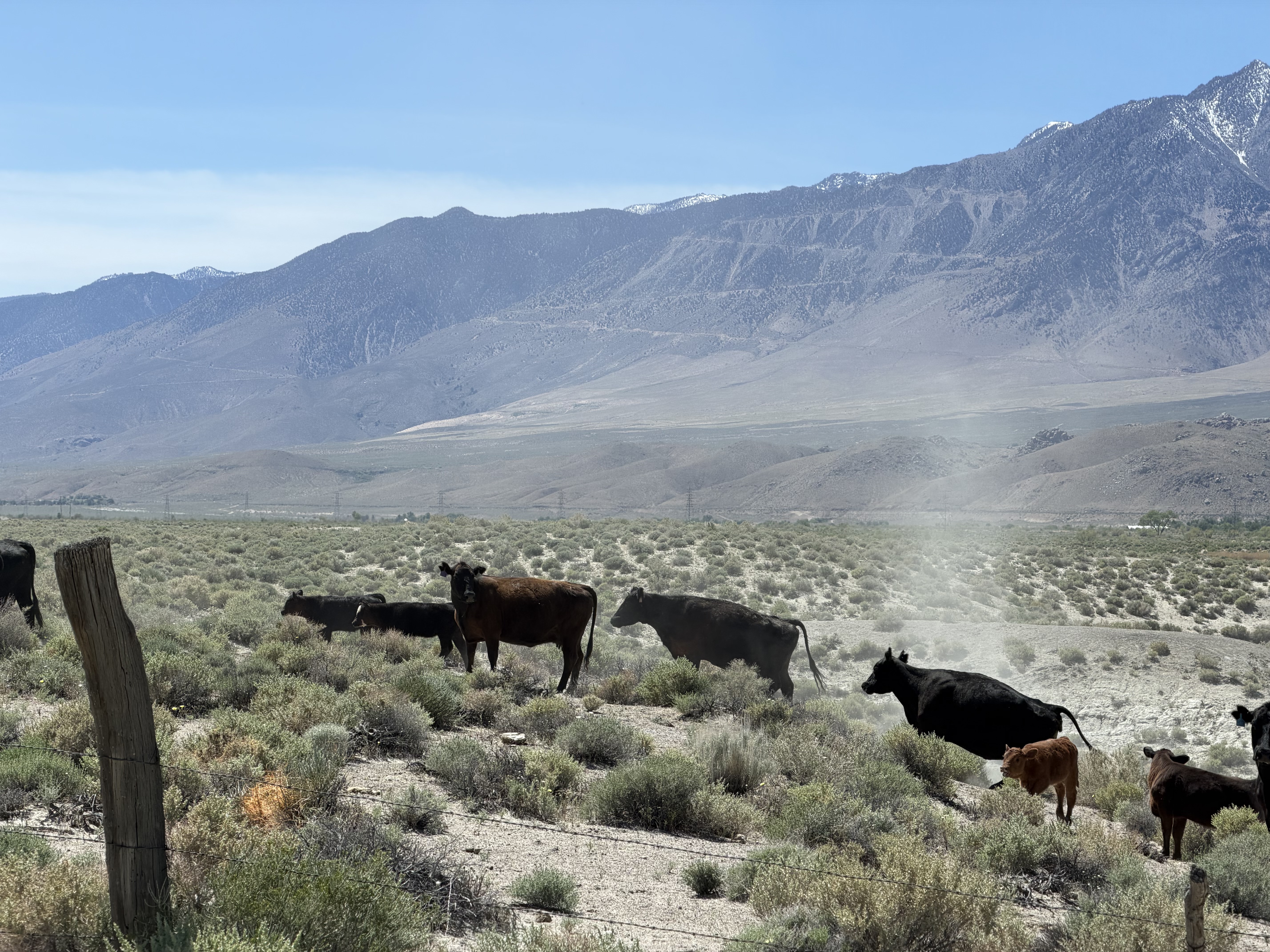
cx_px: 635
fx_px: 3669
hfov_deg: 19.6
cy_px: 476
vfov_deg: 14.8
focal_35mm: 100
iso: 20
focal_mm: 16.89
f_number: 2.8
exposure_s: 1/789
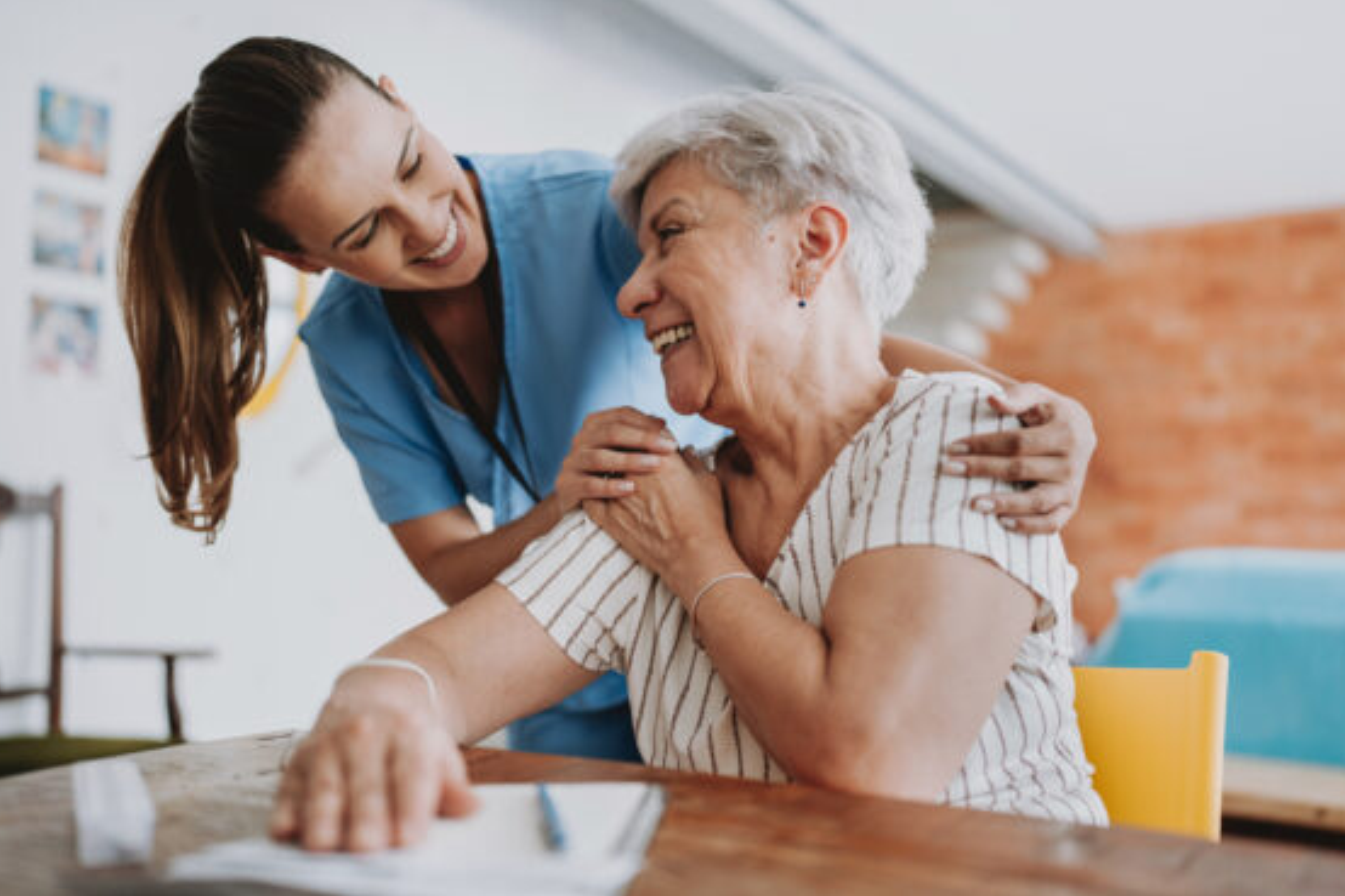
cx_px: 672
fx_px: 1345
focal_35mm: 36
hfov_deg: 53.1
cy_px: 437
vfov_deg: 36.8
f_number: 1.4
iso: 400
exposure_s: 1/250
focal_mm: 35
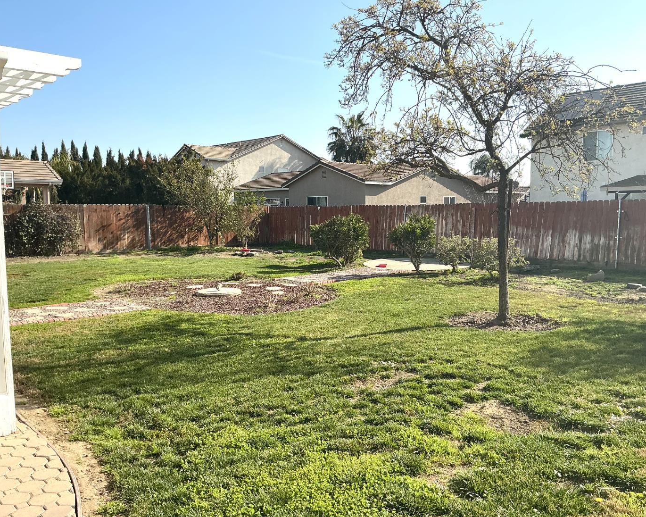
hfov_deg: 57.2
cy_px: 257
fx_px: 593
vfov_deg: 47.1
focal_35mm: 31
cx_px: 330
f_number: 1.8
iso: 25
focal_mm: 3
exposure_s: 1/1577
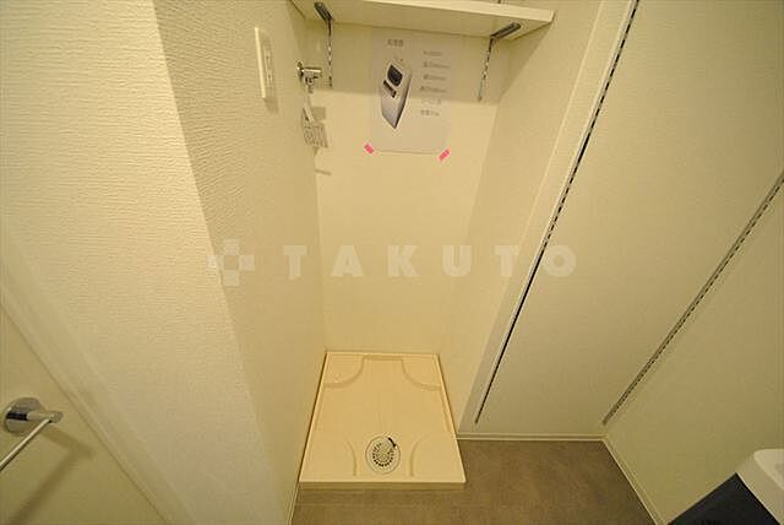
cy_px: 262
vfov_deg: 90.1
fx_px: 262
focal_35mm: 12
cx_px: 392
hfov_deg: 112.6
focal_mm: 8
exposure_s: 1/30
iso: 1250
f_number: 4.5
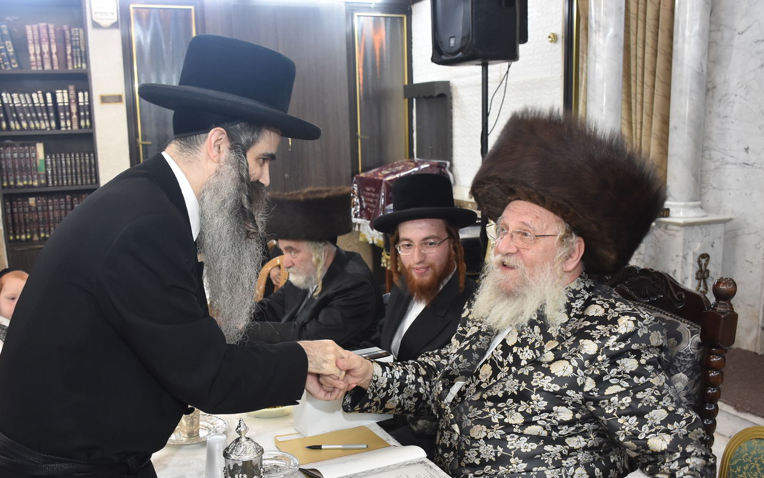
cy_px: 287
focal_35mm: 35
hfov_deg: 55.3
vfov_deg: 36.2
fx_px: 729
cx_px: 365
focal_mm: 20
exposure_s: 1/100
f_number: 5.6
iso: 1000
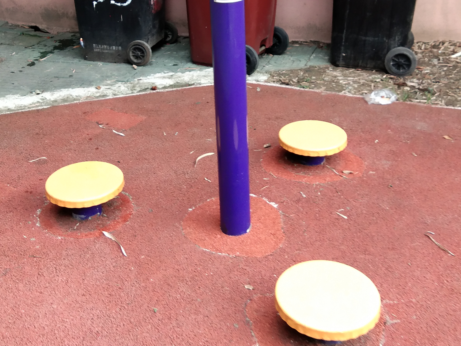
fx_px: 719
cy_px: 79
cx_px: 222
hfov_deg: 35.5
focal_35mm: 54
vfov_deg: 26.6
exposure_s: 1/50
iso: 125
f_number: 2.2
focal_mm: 3.69
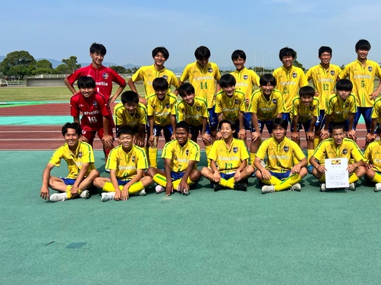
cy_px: 139
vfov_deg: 36.0
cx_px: 277
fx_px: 440
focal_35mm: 40
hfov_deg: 45.5
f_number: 1.5
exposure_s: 1/4444
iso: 50
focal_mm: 5.7
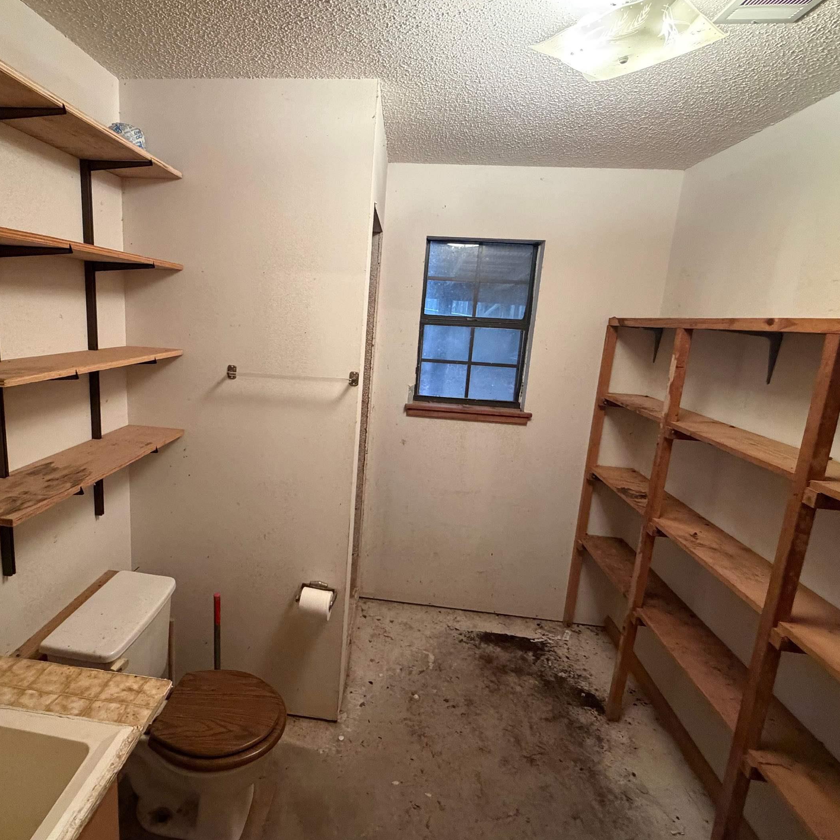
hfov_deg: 80.0
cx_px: 348
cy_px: 397
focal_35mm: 18
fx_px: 494
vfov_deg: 80.7
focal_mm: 2.22
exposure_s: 1/60
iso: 640
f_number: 2.2
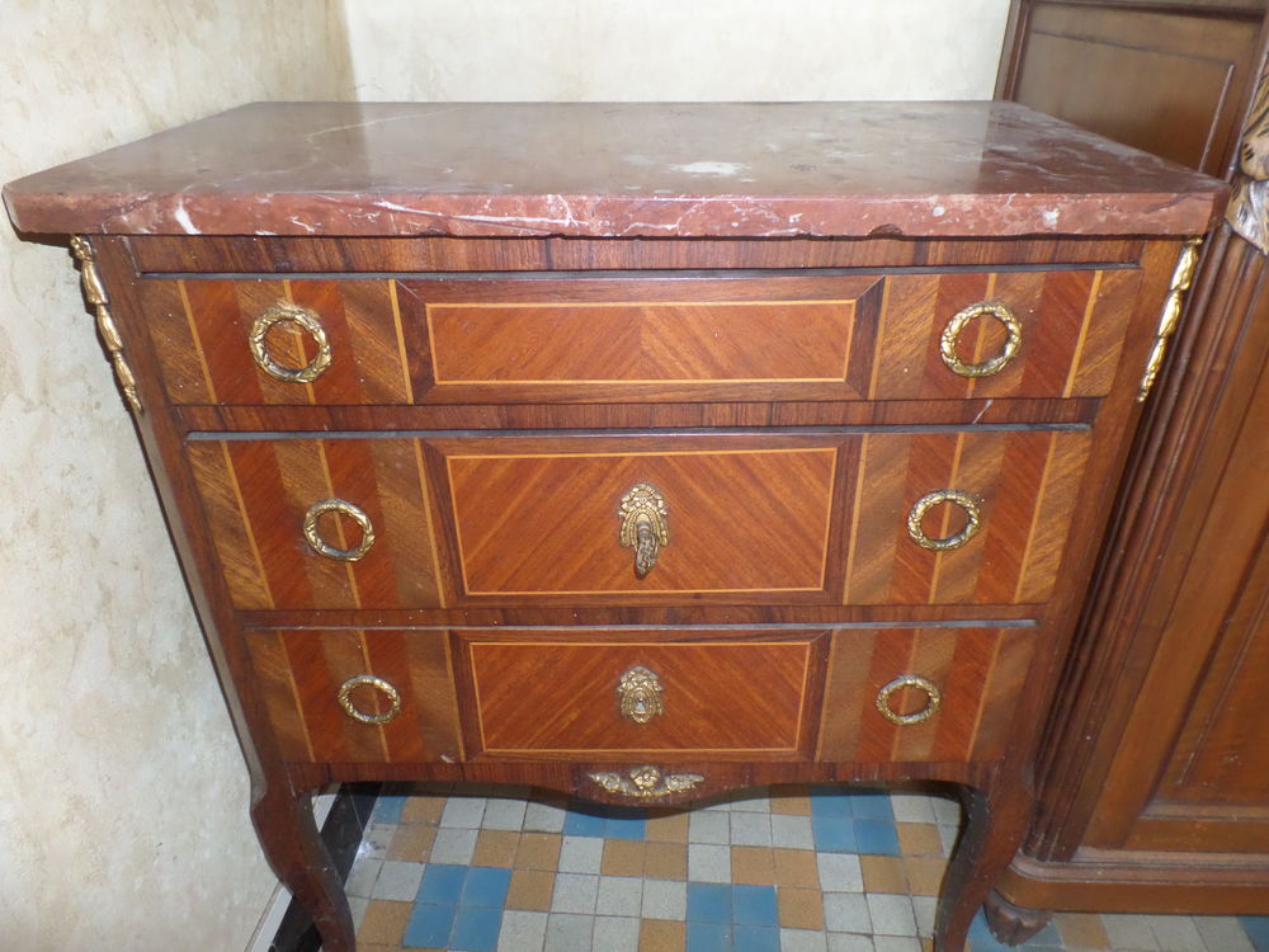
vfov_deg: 58.9
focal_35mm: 23
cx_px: 634
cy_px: 476
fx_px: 843
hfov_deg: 73.9
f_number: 2.8
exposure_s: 1/10
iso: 400
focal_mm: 4.1
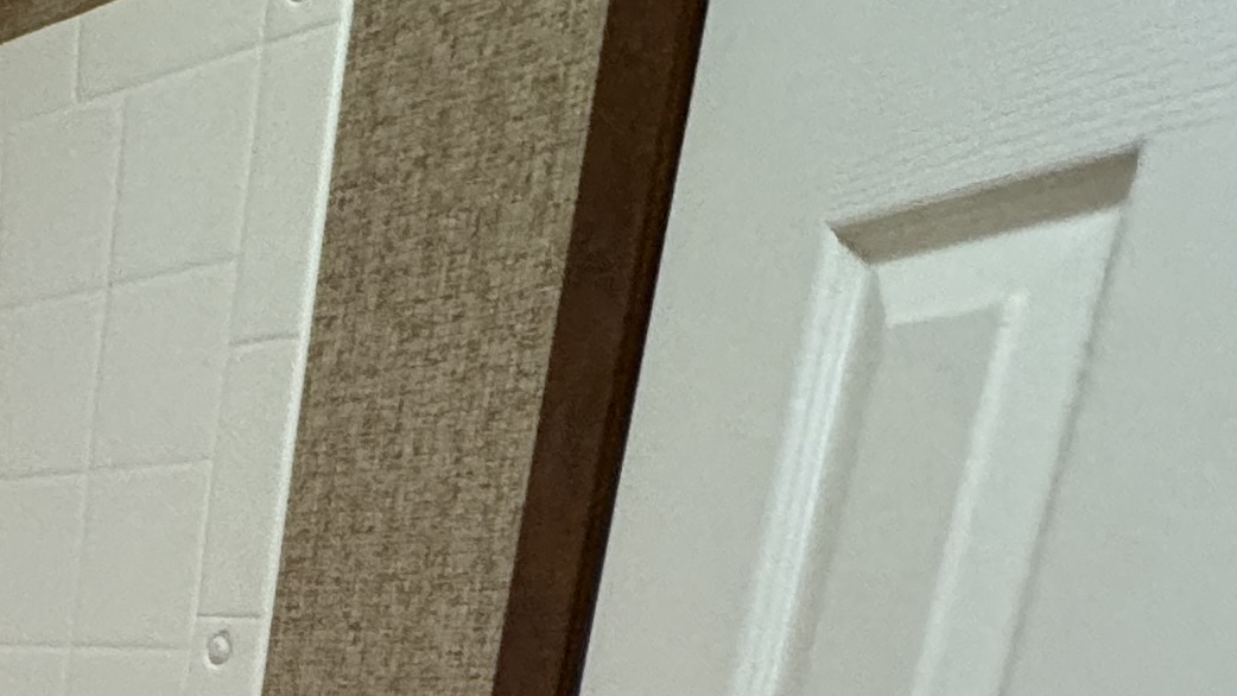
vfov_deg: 16.4
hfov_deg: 26.7
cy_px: 1323
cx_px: -566
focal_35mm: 59
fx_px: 1935
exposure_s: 1/60
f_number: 2.2
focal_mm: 2.22
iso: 250
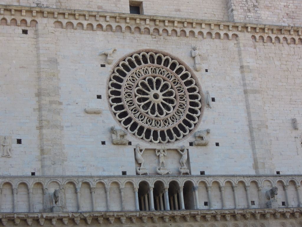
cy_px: 114
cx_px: 151
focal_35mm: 85
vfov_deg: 17.4
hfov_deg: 23.0
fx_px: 742
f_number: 5
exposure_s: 1/320
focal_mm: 15.2
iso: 160
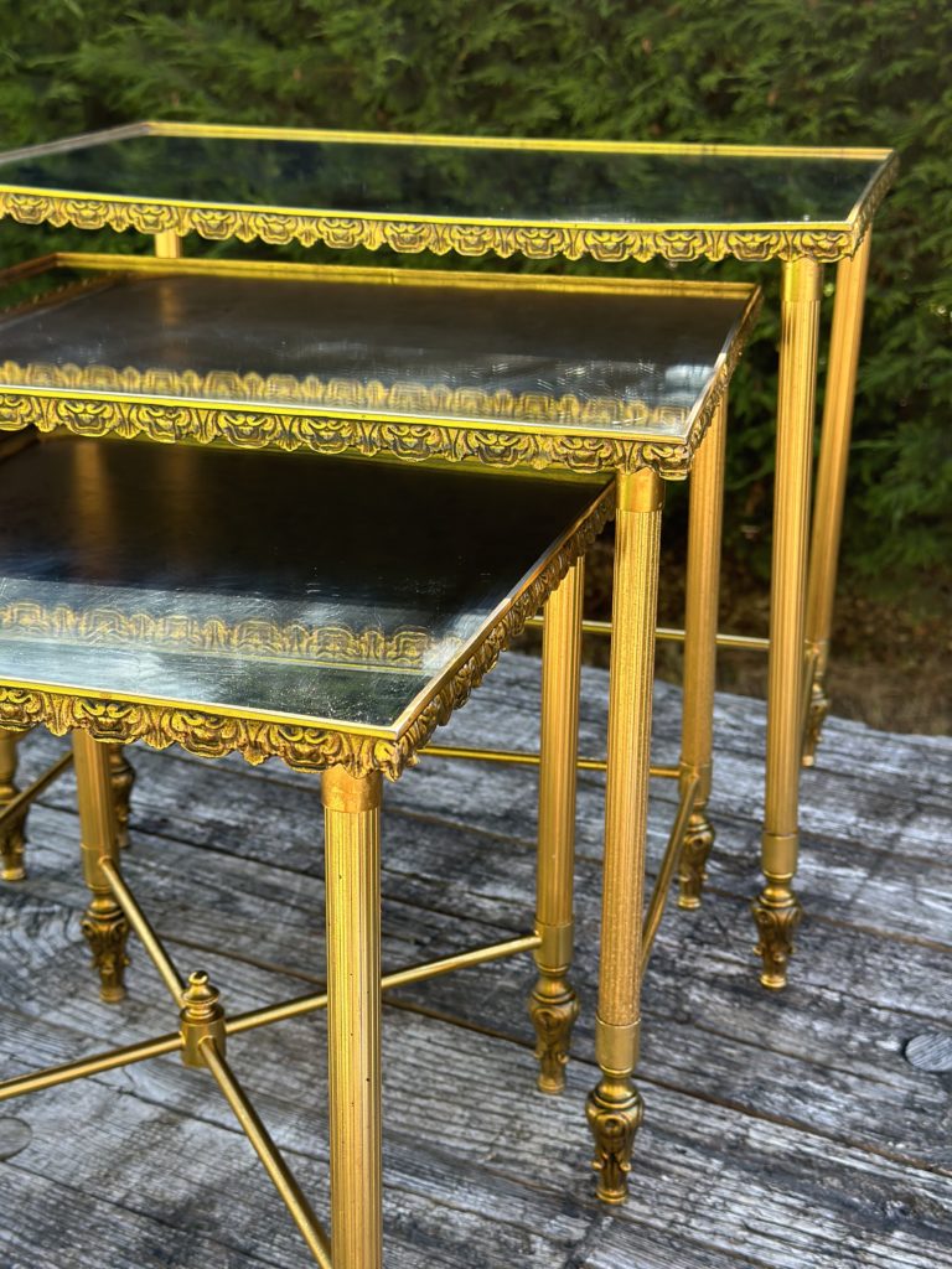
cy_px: 634
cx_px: 476
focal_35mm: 48
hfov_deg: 30.3
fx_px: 1760
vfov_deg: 39.7
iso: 80
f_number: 1.78
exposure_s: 1/619
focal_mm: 6.86
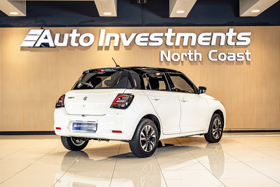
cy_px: 94
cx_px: 140
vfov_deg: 27.0
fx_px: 389
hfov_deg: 39.6
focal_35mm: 50
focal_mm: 50
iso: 500
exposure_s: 1/125
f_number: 4
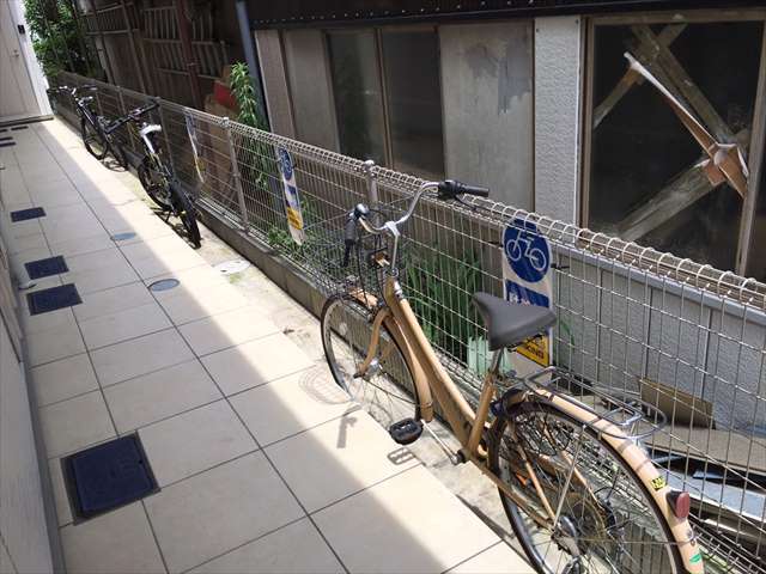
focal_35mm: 29
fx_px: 642
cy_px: 287
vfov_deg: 48.2
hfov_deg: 61.7
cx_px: 383
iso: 25
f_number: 2.2
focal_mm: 4.15
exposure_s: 1/674
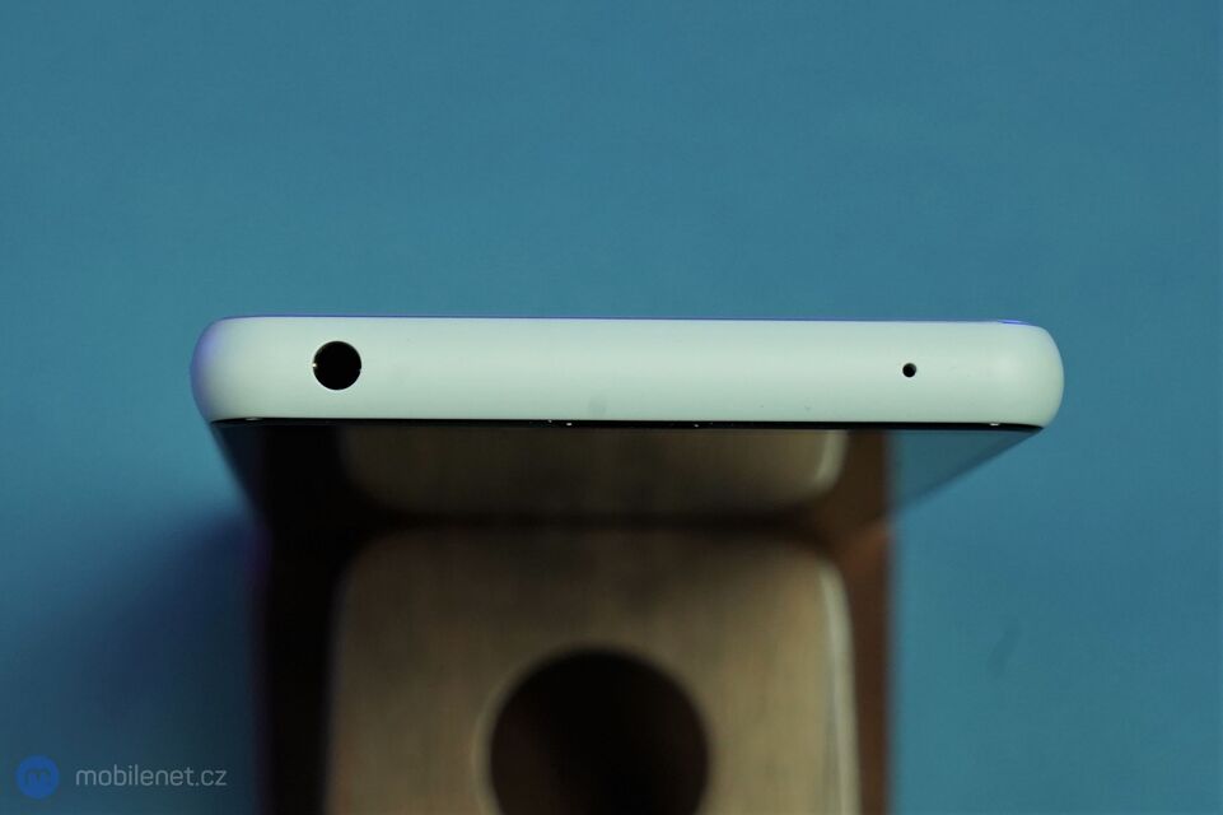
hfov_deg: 28.9
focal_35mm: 70
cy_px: 408
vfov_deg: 19.4
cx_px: 612
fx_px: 2377
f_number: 9
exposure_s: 1/160
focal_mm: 70
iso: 1600
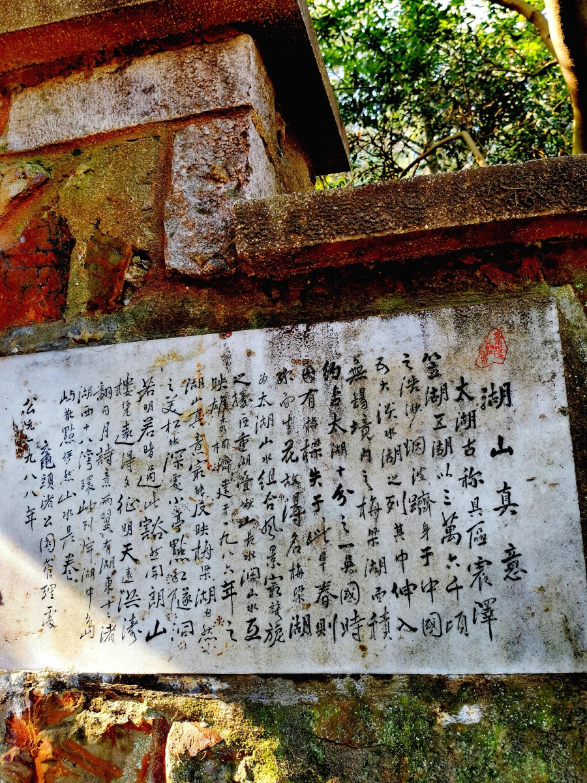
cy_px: 392
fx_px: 656
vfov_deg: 61.7
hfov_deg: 48.2
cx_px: 294
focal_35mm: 29
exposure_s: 1/100
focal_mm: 4.66
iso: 100
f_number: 1.4
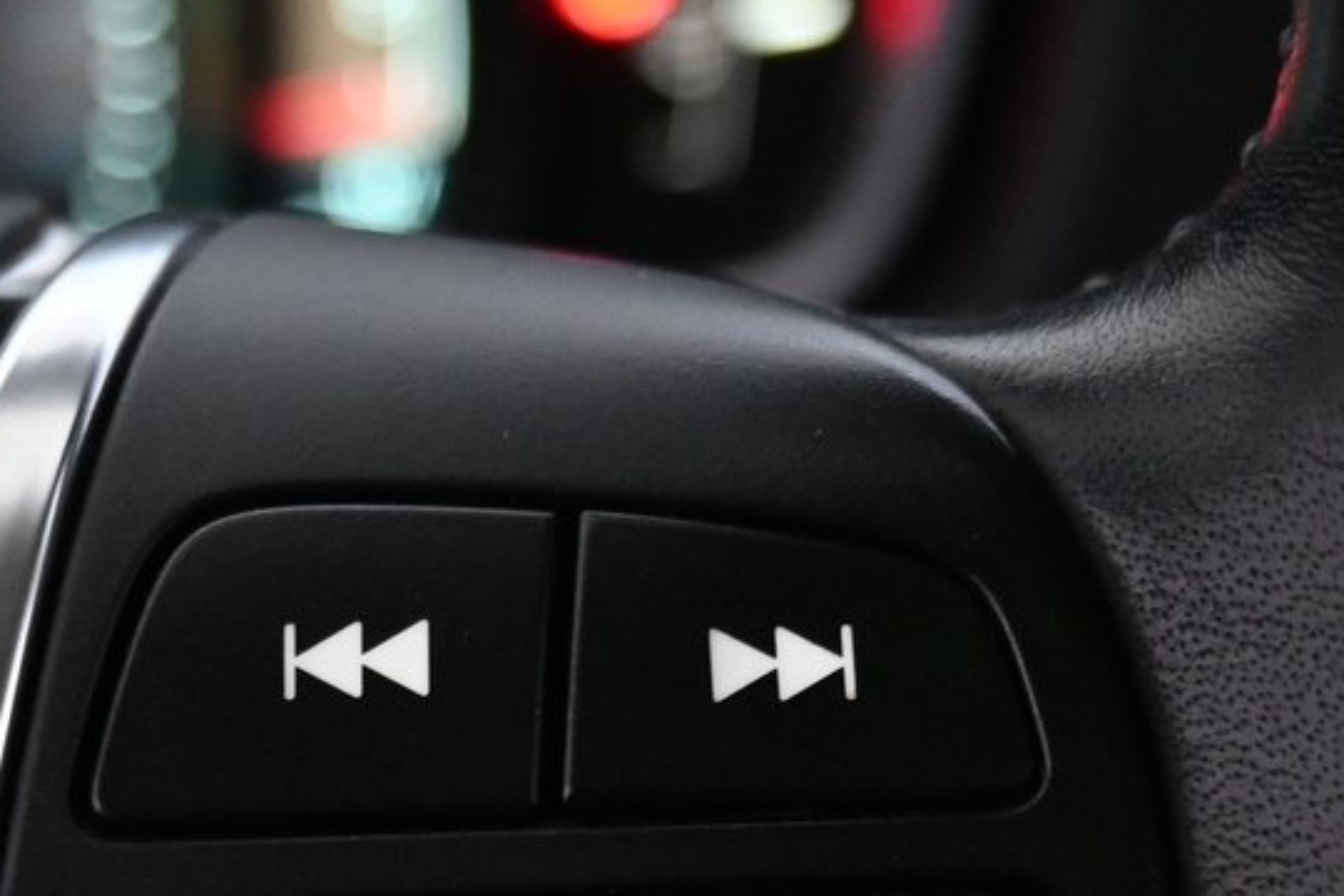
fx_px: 3360
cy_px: 1135
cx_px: 356
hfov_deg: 22.4
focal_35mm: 90
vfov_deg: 14.6
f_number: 3.8
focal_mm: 20
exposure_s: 1/30
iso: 2500
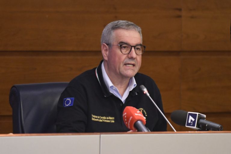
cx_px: 116
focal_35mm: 300
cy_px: 77
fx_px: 1925
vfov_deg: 4.6
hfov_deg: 6.9
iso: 5000
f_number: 2.8
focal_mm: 200
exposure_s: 1/320
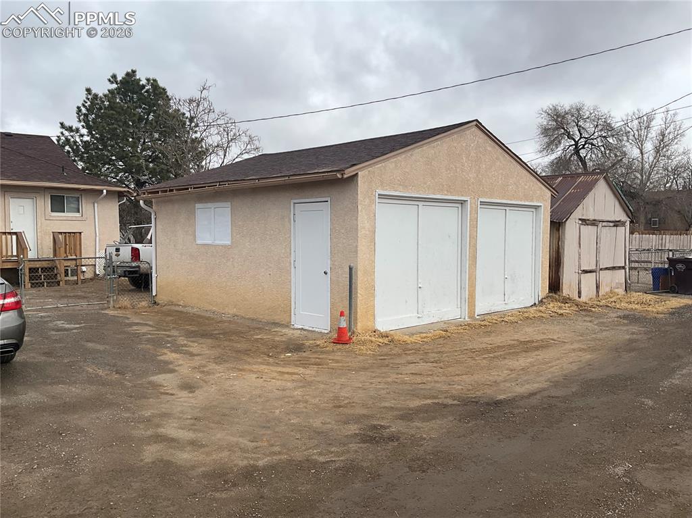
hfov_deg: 61.7
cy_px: 259
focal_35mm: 29
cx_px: 346
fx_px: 579
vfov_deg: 48.2
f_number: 1.8
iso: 25
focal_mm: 3
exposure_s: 1/1577
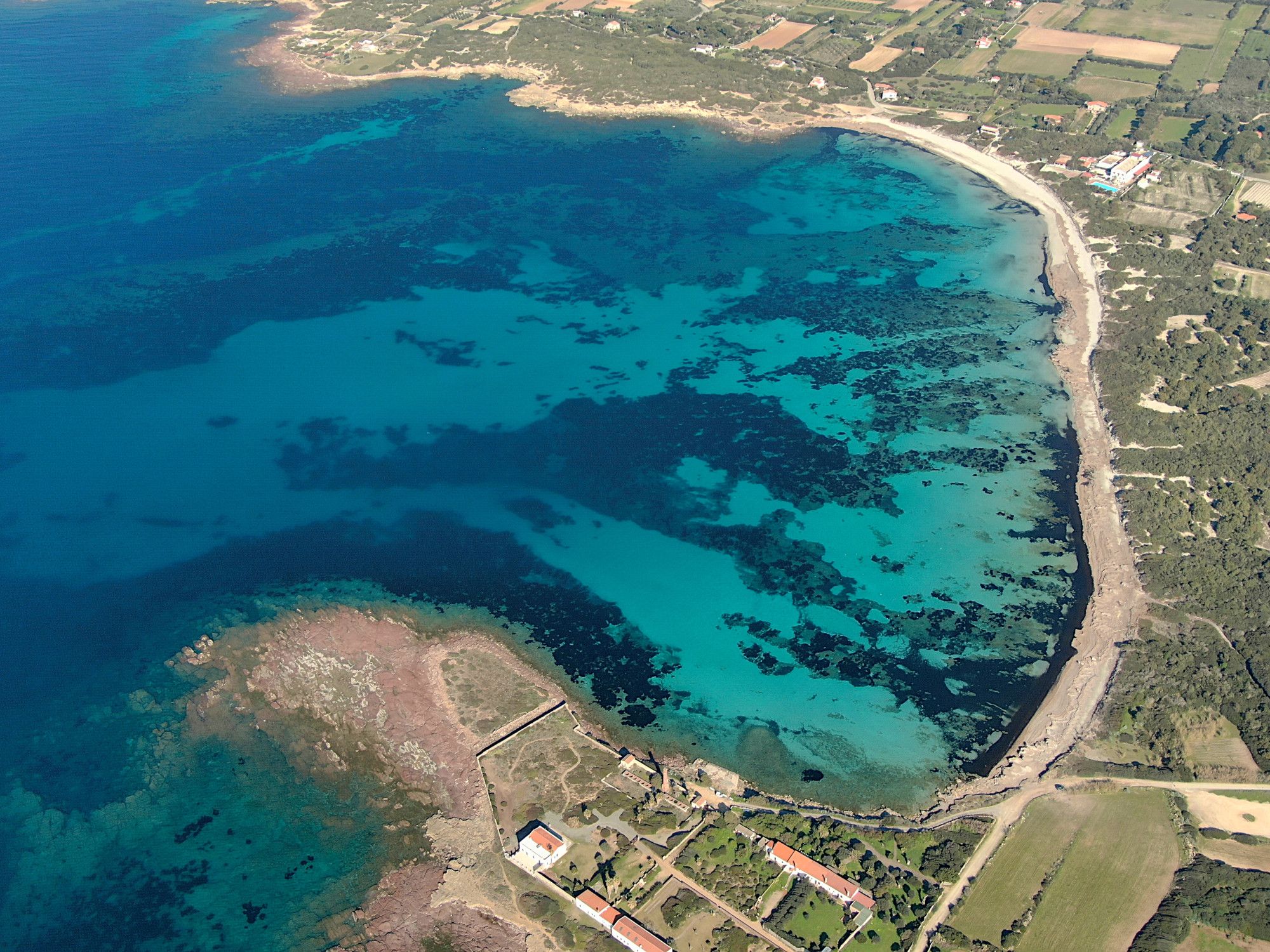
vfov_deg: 37.7
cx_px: 635
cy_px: 476
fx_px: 1394
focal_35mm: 38
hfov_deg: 49.0
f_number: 3.4
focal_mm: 6.48
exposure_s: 1/320
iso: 100
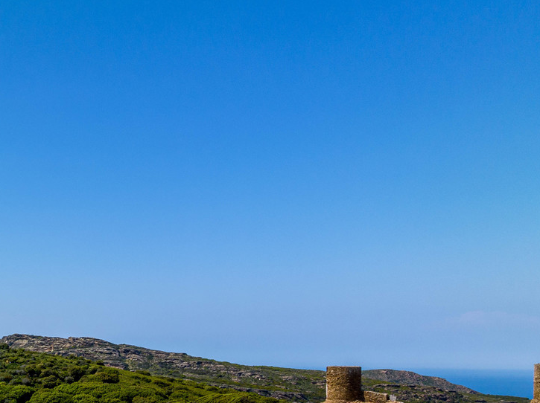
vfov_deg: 26.6
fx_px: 826
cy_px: 355
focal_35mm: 53
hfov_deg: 32.4
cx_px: -35
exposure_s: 1/160
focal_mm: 12.3
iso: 100
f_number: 11
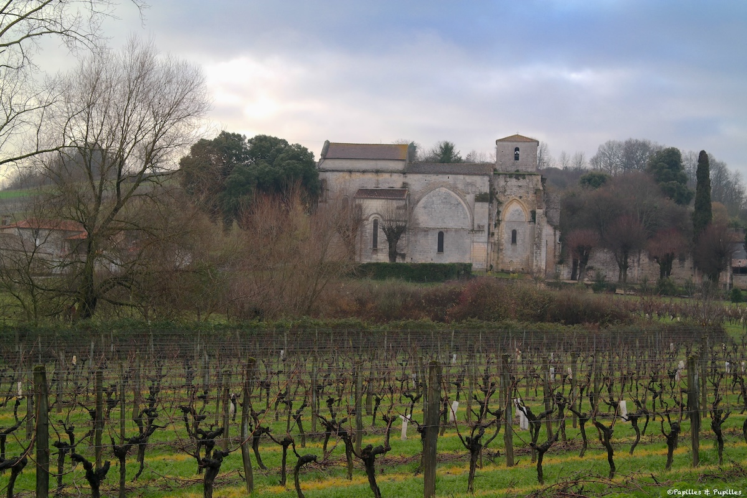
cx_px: 374
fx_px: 1598
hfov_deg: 26.3
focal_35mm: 77
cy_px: 249
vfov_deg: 17.7
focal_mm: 50
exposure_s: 1/125
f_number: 5.6
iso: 200
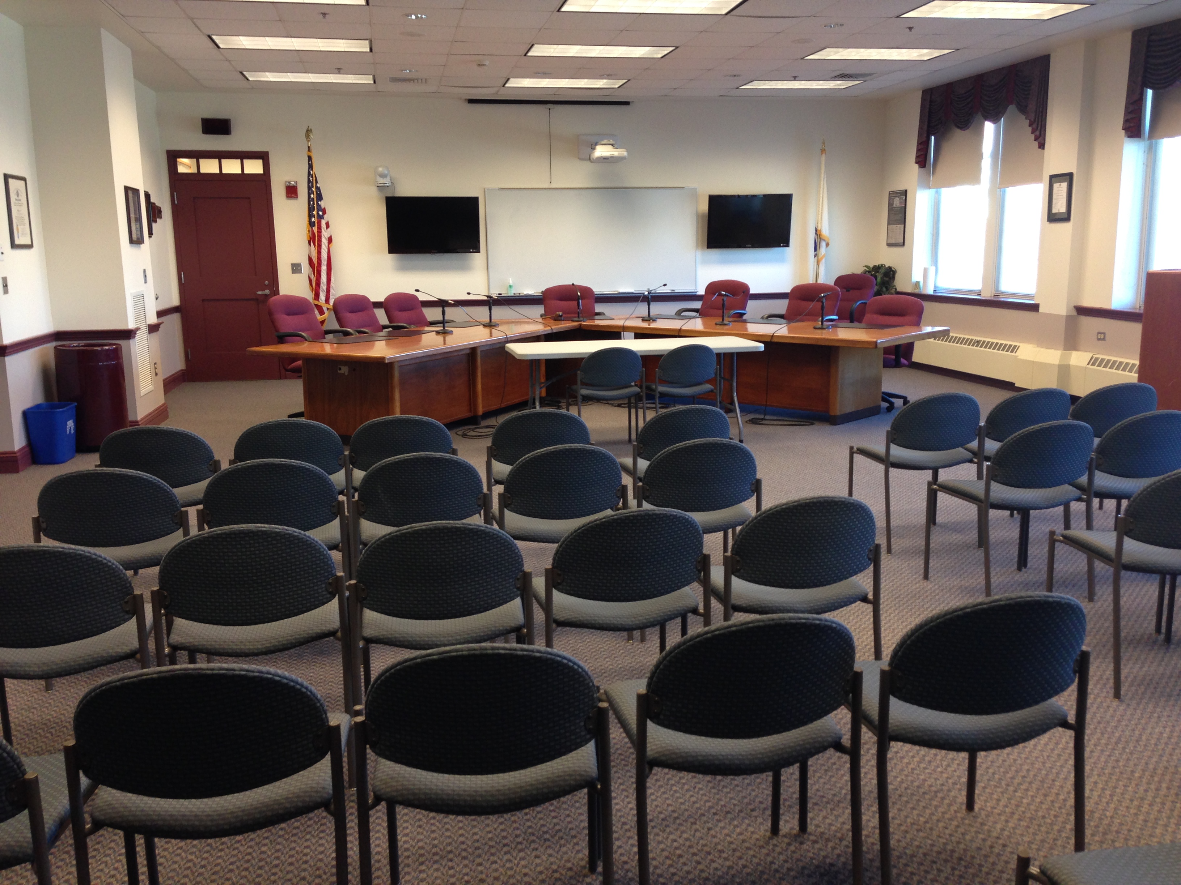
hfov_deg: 55.4
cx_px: 590
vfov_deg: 42.9
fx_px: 1126
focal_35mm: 33
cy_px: 442
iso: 80
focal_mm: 4.12
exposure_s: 1/20
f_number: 2.4
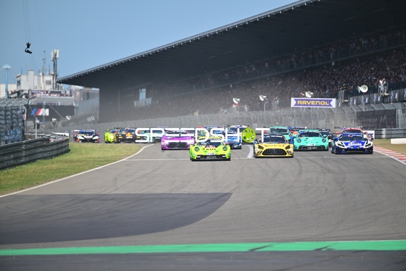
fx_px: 3383
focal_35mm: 300
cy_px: 136
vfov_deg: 4.6
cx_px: 203
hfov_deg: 6.9
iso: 220
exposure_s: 1/5000
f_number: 2.8
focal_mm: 300
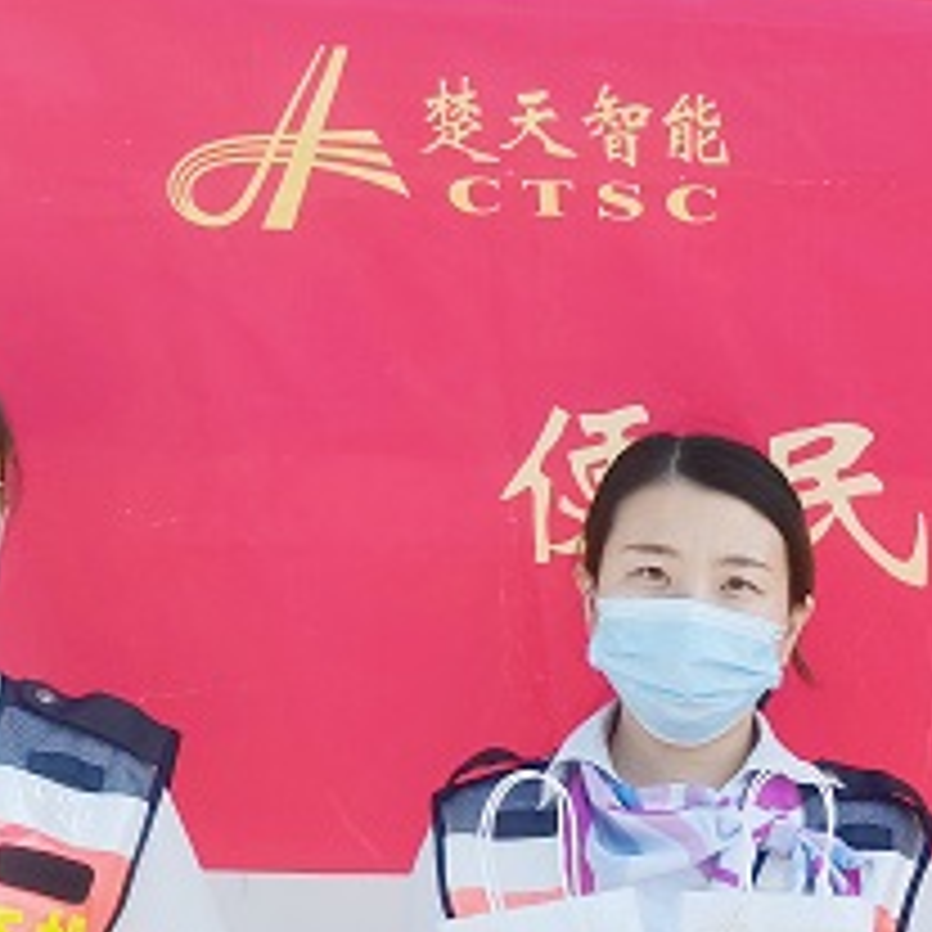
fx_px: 2711
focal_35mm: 89
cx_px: 1328
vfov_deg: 18.6
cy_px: 1085
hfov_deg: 17.8
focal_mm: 5.58
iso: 50
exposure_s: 1/885
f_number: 1.8
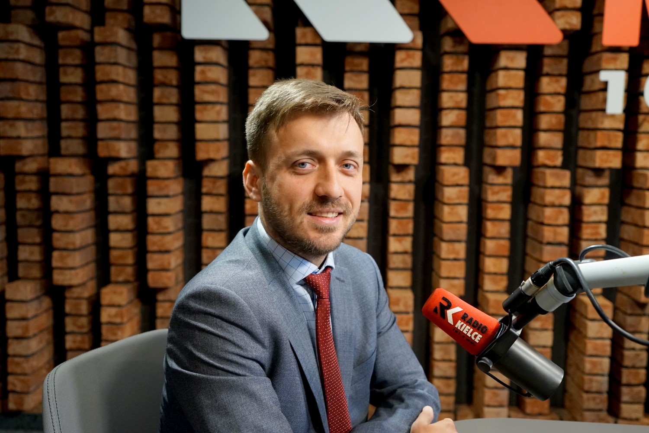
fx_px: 595
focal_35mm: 33
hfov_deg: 57.2
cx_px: 324
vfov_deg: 40.0
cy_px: 216
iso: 2000
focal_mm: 33
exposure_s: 1/160
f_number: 4
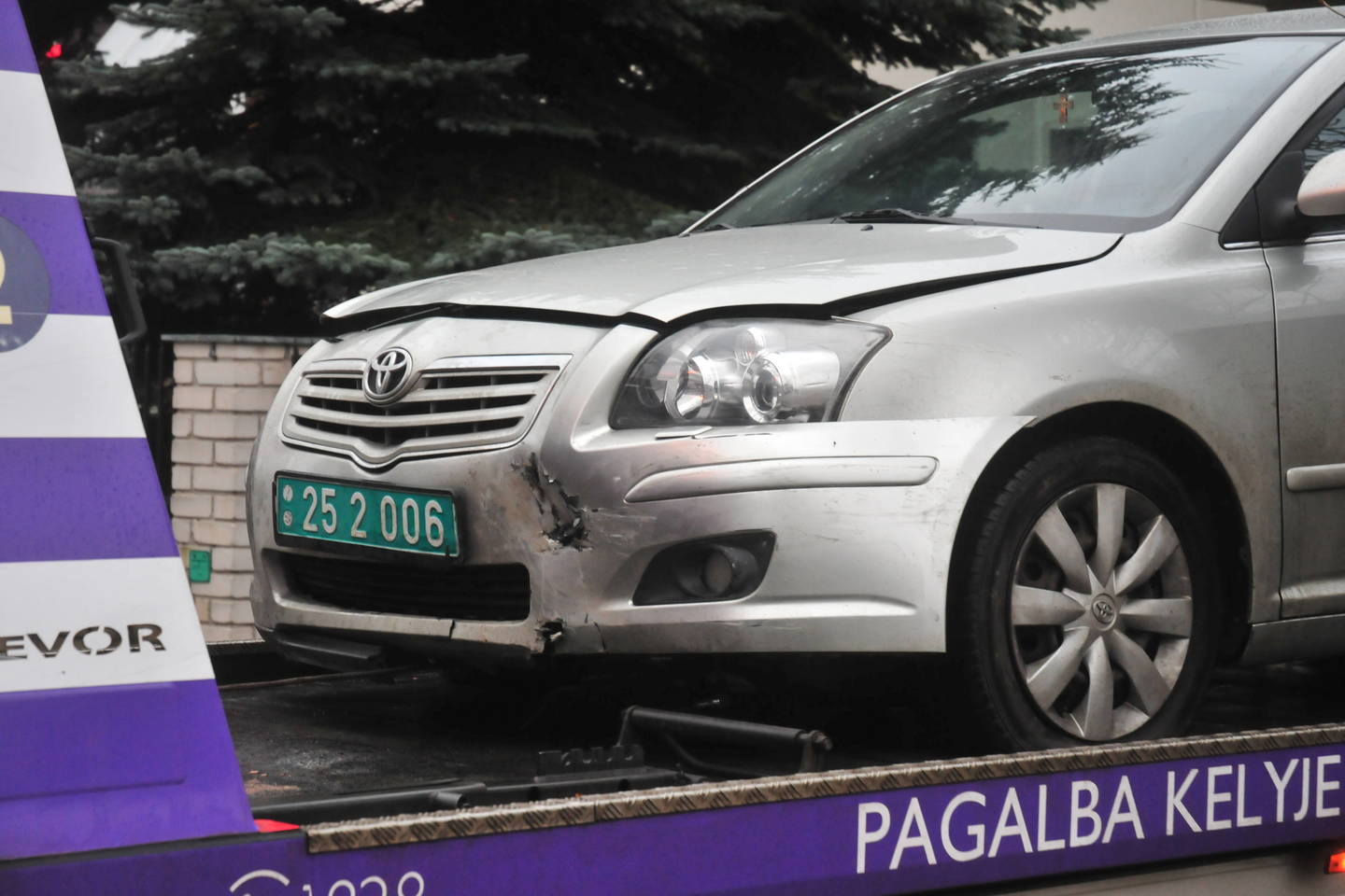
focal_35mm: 90
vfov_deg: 15.2
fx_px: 3362
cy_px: 448
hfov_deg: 22.6
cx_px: 672
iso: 800
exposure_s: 1/160
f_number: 4.5
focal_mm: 60
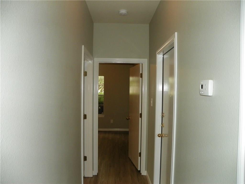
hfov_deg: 67.3
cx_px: 122
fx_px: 184
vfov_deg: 53.1
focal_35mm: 26
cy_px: 92
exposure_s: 1/125
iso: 200
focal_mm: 4.6
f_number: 2.8
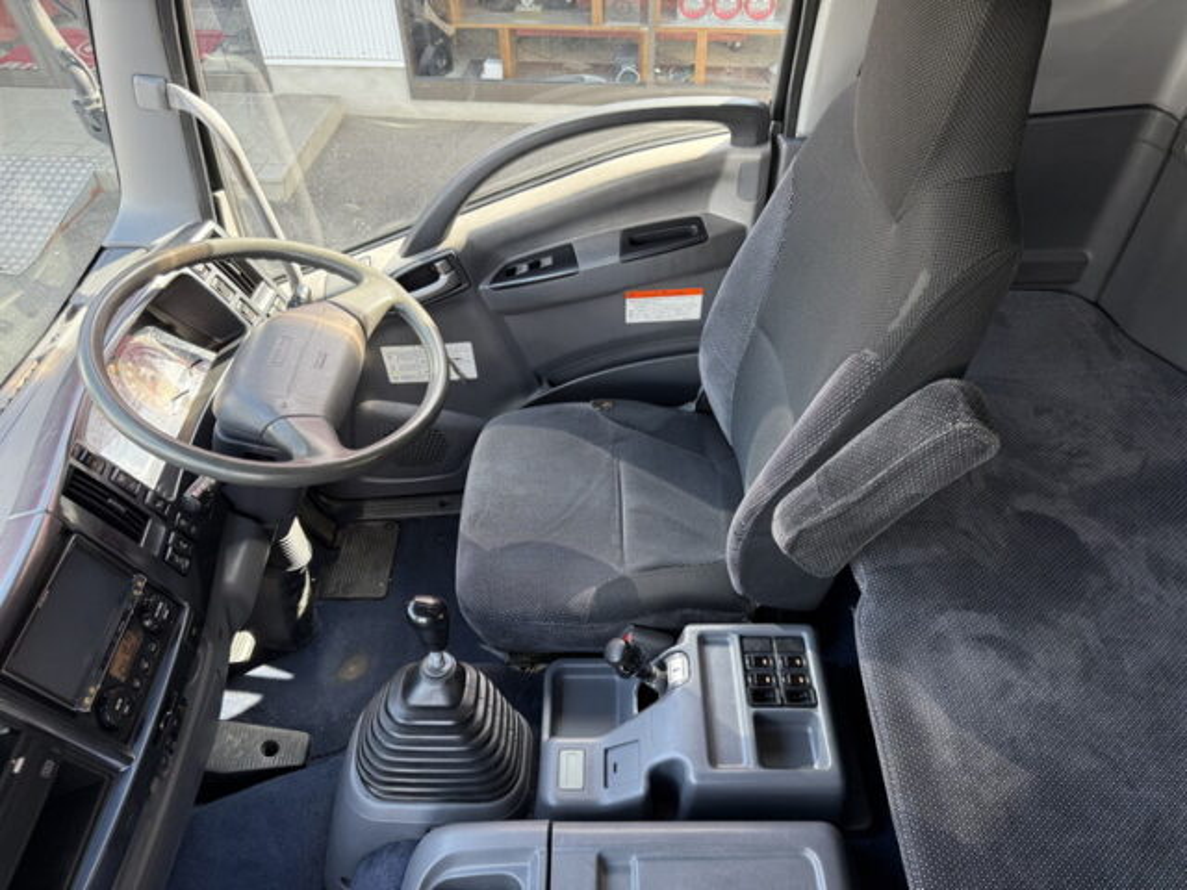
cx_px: 594
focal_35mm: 24
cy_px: 445
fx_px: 823
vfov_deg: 56.8
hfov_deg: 71.6
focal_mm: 6.76
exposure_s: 1/190
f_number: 1.78
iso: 125
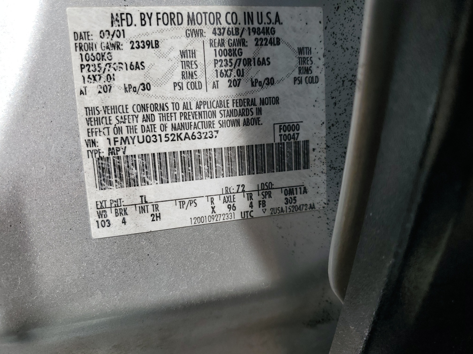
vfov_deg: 53.1
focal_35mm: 26
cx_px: 236
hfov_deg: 67.3
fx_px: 355
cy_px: 177
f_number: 1.5
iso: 50
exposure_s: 1/1667
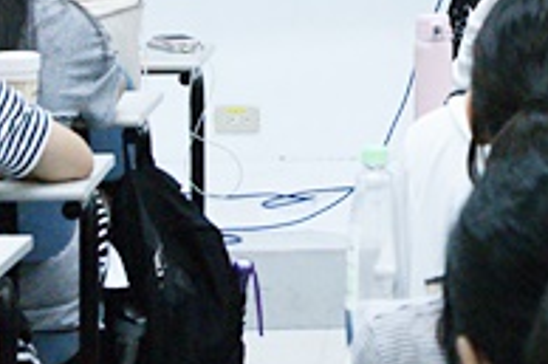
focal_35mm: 203
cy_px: -248
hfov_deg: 10.0
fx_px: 3086
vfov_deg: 6.6
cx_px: 674
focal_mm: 35
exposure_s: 1/125
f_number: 5.6
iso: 1600
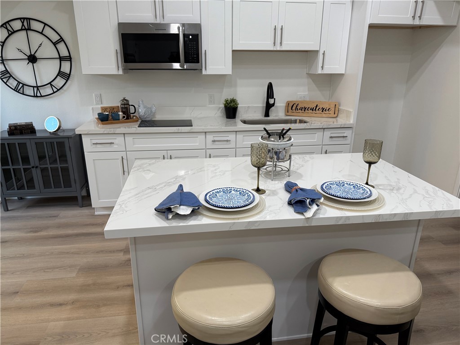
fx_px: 319
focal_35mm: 24
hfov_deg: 71.6
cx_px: 230
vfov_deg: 56.8
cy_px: 172
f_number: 1.78
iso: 200
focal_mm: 6.76
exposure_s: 1/120
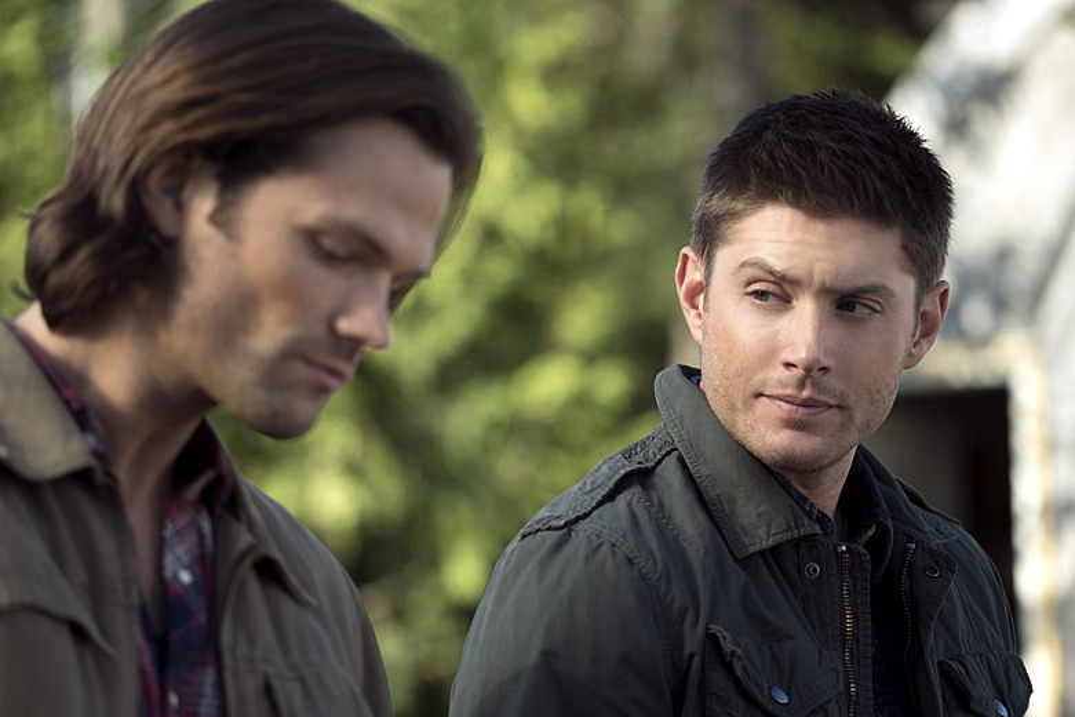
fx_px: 4927
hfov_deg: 12.5
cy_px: 358
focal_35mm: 165
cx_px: 538
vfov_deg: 8.3
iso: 320
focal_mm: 165
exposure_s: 1/800
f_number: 4
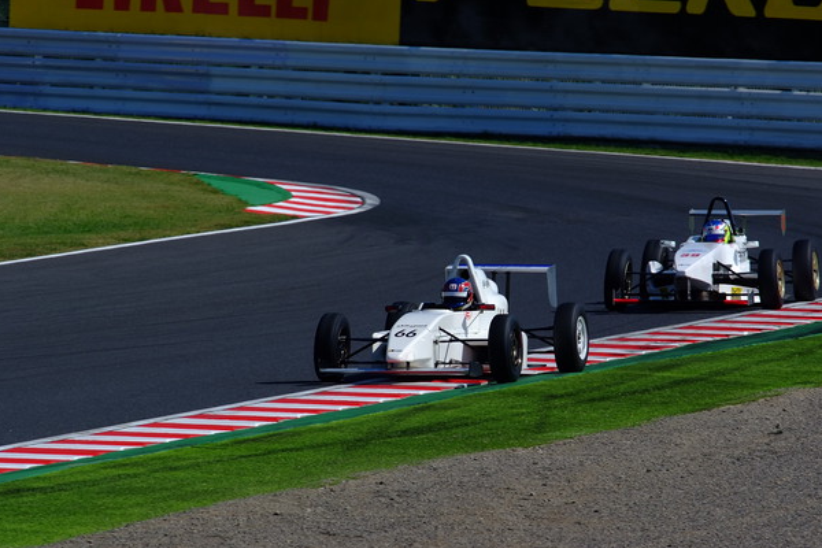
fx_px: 17261
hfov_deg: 2.7
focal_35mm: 756
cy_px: 247
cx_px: 486
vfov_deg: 1.8
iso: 100
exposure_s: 1/500
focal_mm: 420
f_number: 8
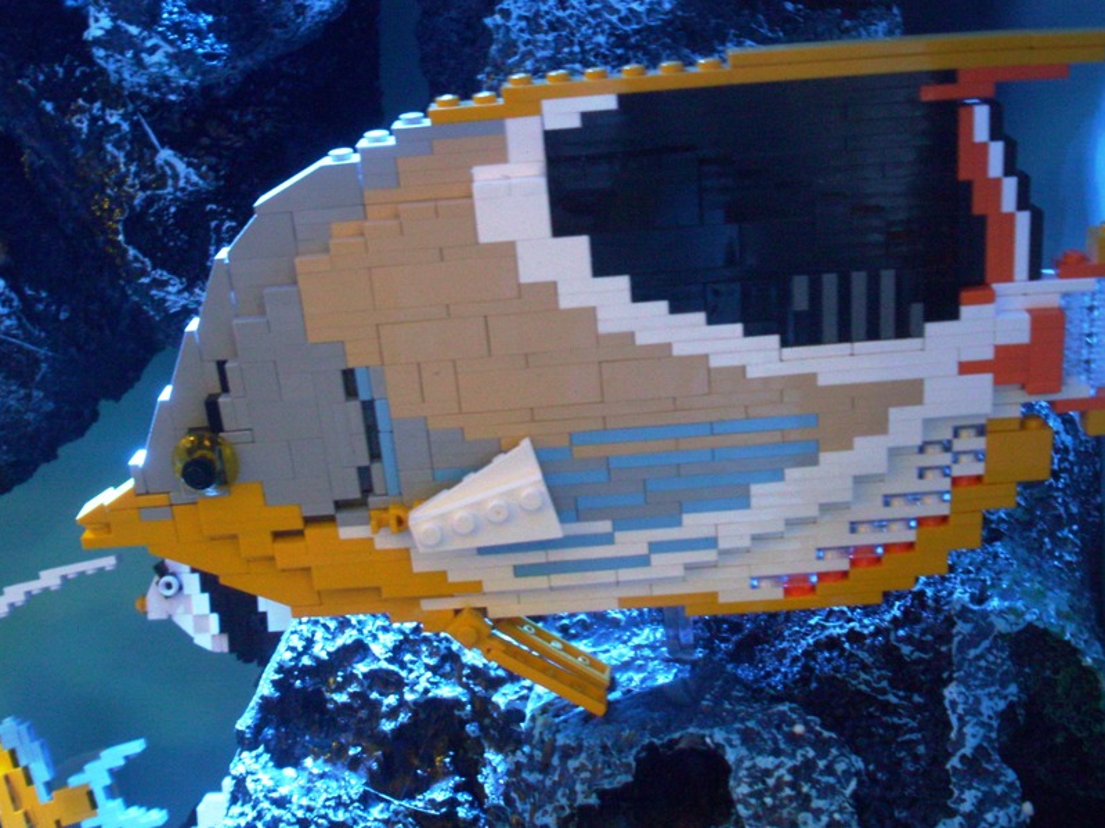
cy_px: 388
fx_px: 1309
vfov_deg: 35.1
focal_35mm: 41
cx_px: 610
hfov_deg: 45.7
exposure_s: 1/8
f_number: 2.9
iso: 160
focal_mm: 5.7
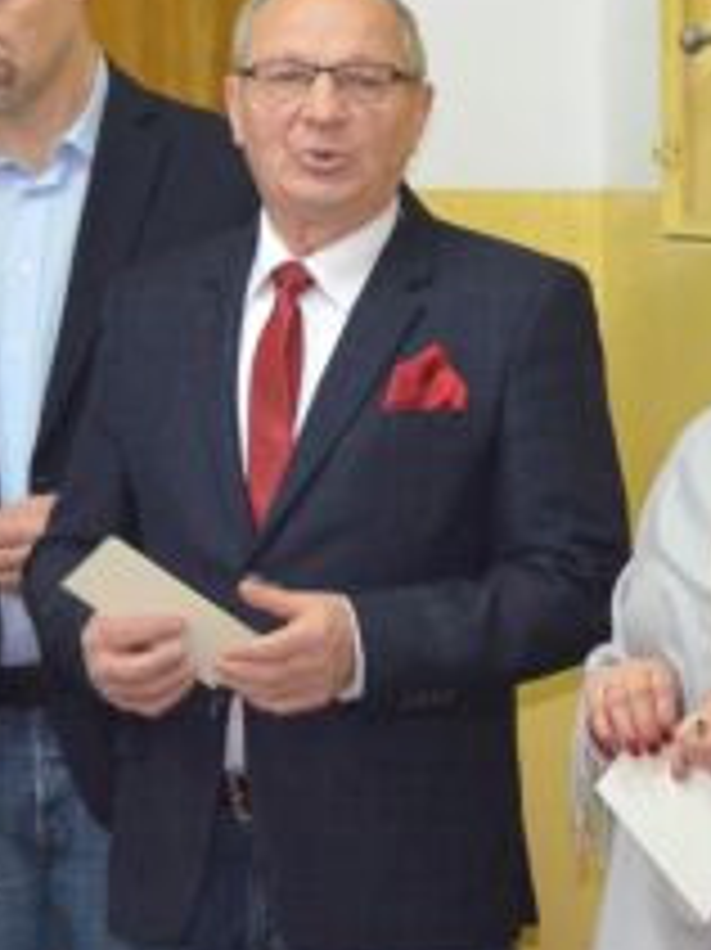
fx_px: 7402
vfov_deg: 7.3
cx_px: 306
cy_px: 432
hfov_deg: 5.5
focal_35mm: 270
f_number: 5.3
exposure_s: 1/60
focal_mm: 66
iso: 3200
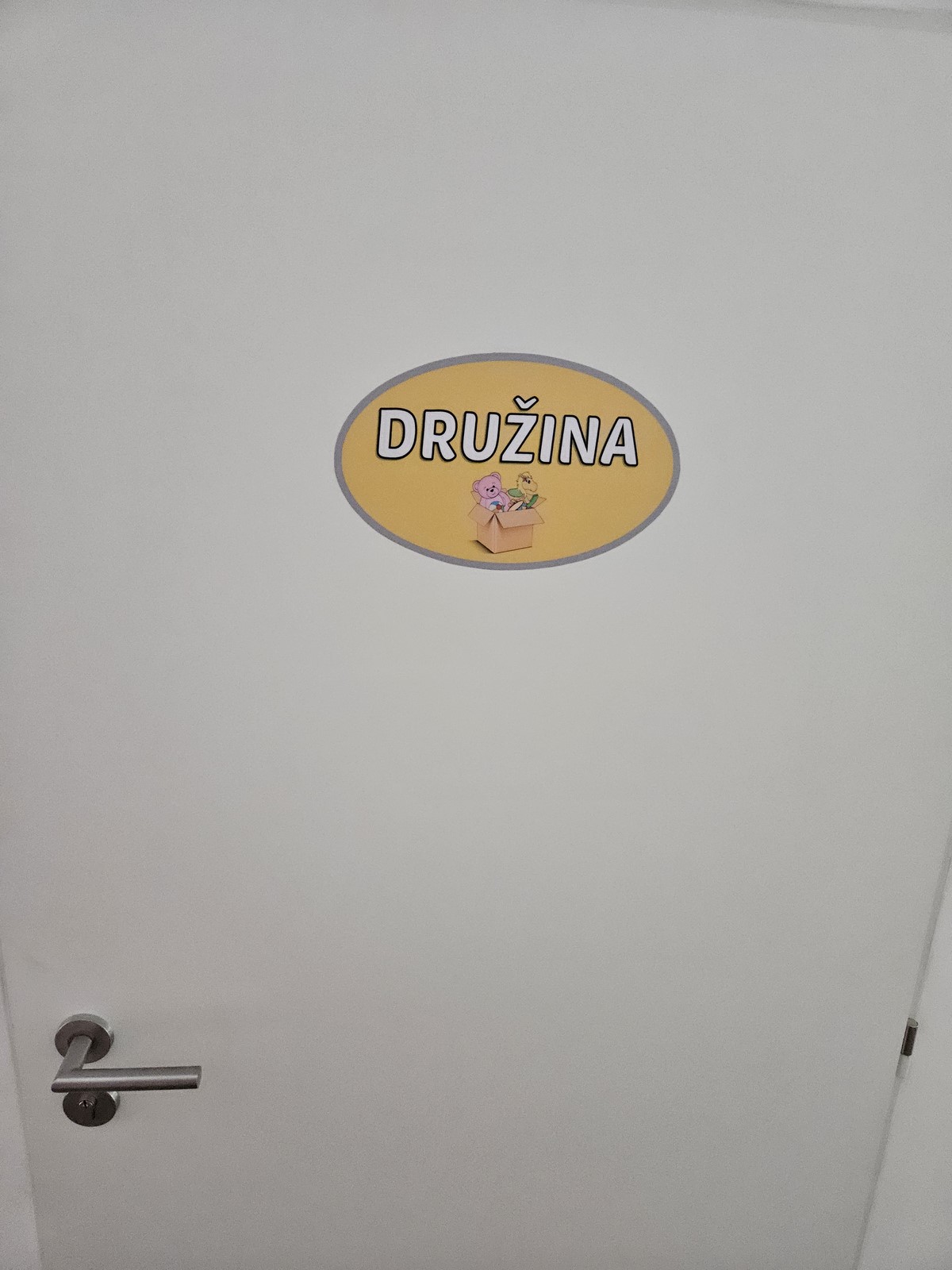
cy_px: 635
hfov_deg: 58.9
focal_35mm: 23
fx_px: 843
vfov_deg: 73.9
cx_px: 476
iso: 1000
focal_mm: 5.4
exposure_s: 1/100
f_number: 1.8
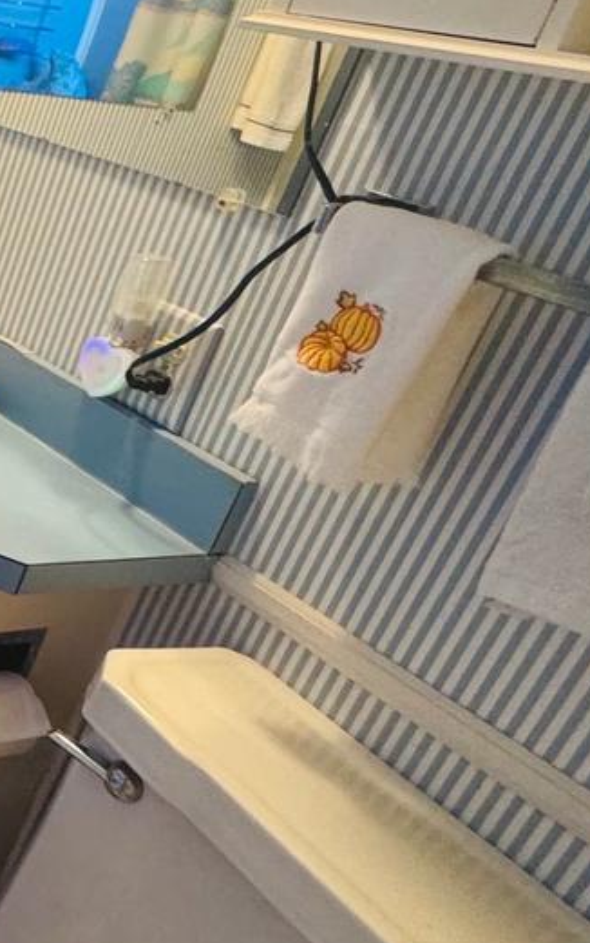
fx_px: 1054
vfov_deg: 47.8
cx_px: -485
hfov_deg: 20.9
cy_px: 355
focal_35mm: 41
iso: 500
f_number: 2.2
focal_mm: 2.22
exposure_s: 1/60
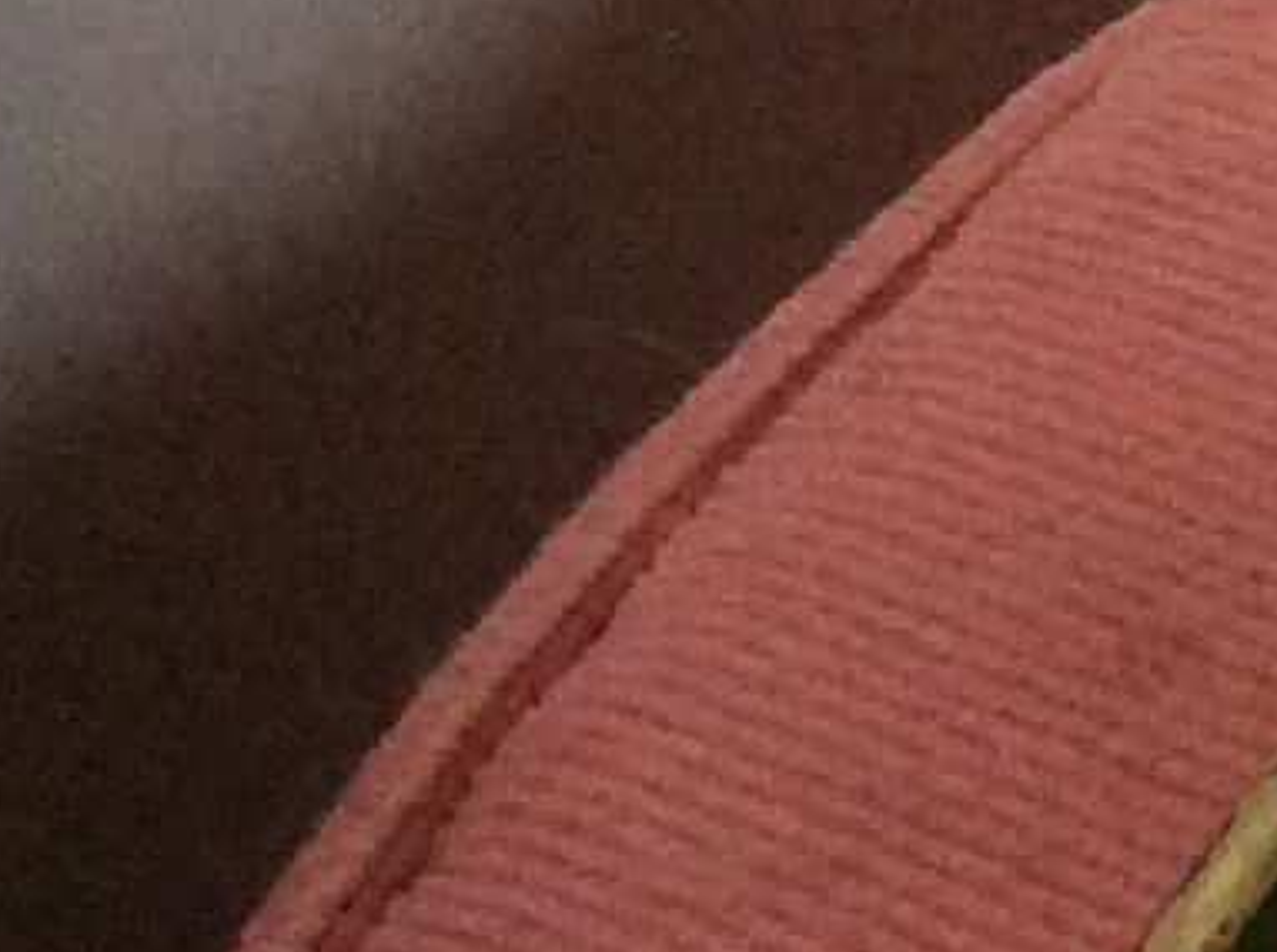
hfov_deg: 7.9
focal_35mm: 217
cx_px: 3744
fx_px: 7990
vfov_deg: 6.8
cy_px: -160
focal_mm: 3.3
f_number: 2.4
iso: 160
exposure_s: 1/25
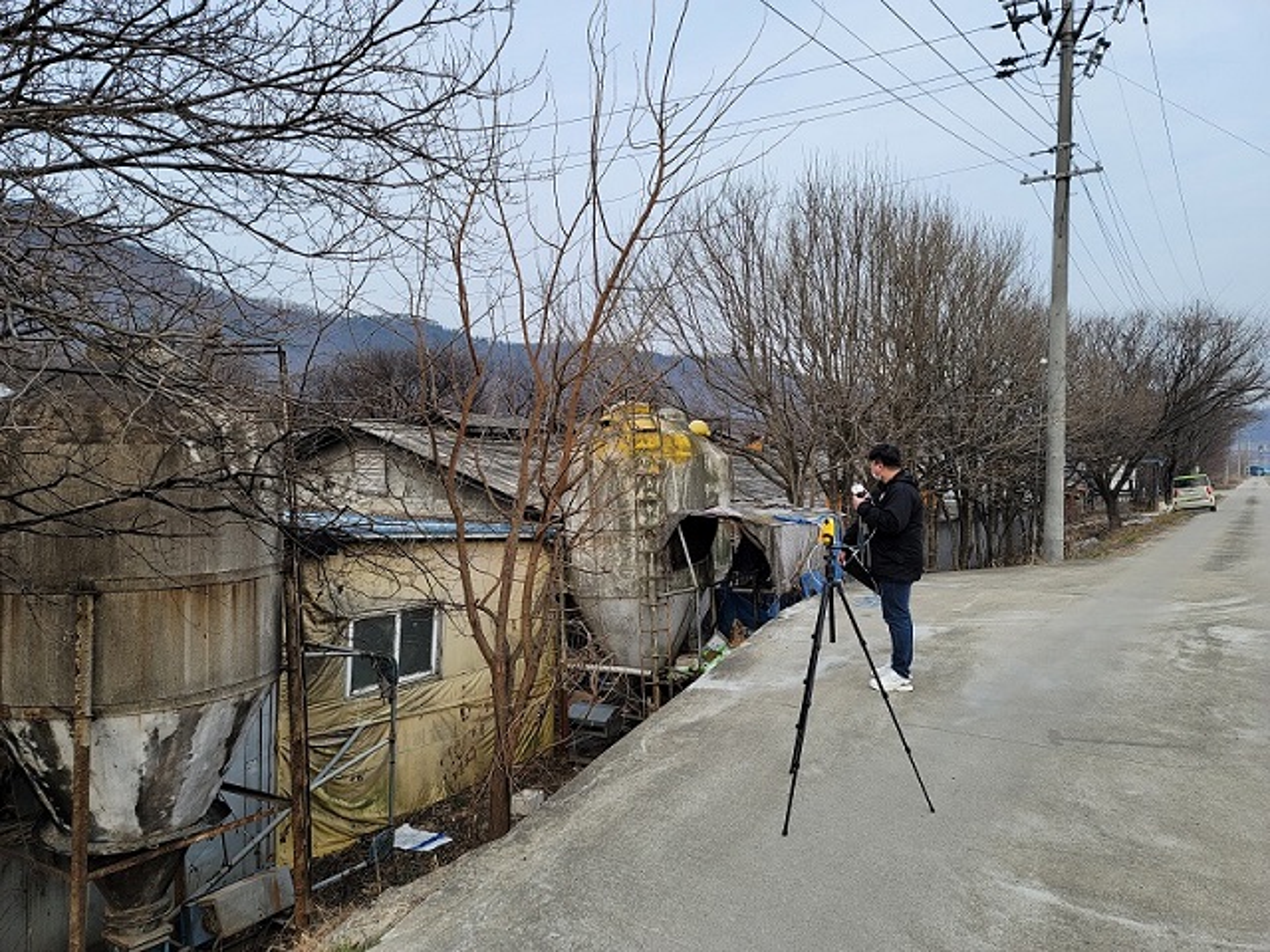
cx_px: 635
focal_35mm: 25
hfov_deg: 69.4
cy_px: 476
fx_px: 917
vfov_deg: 54.9
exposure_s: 1/206
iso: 20
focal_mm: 7
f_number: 1.8
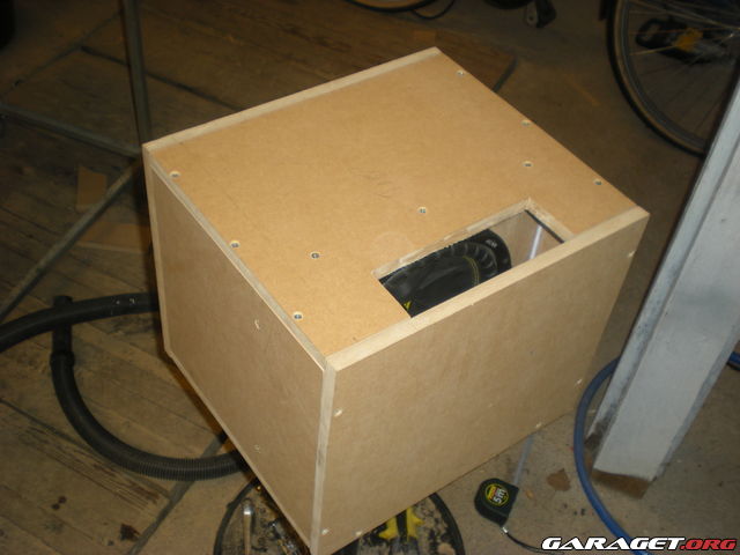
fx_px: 941
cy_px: 278
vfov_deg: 32.9
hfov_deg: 42.9
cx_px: 370
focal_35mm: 44
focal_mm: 7.4
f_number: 3.5
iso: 64
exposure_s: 1/30
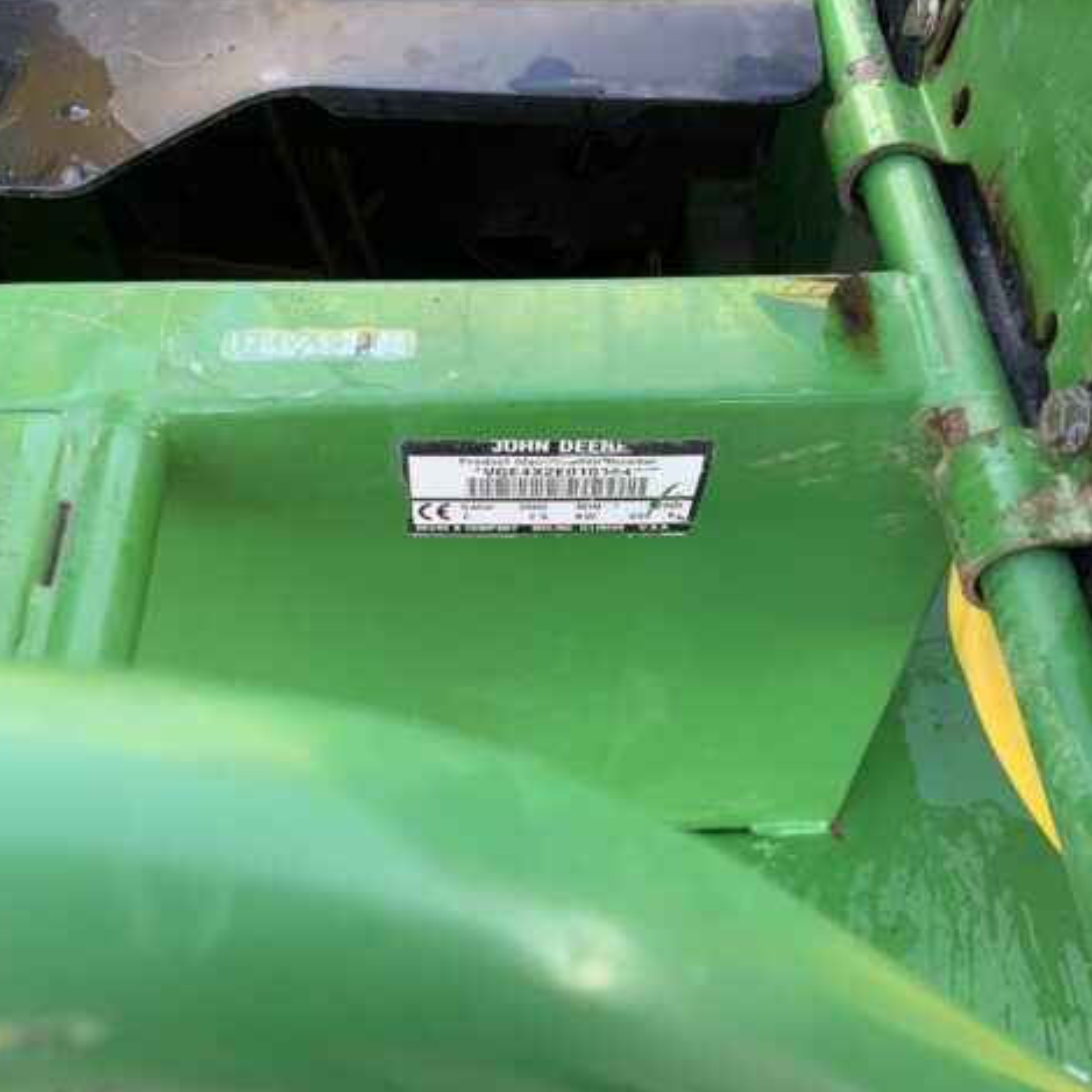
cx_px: 570
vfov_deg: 47.2
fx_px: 1249
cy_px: 538
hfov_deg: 47.2
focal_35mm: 35
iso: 64
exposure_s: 1/110
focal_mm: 3
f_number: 1.8
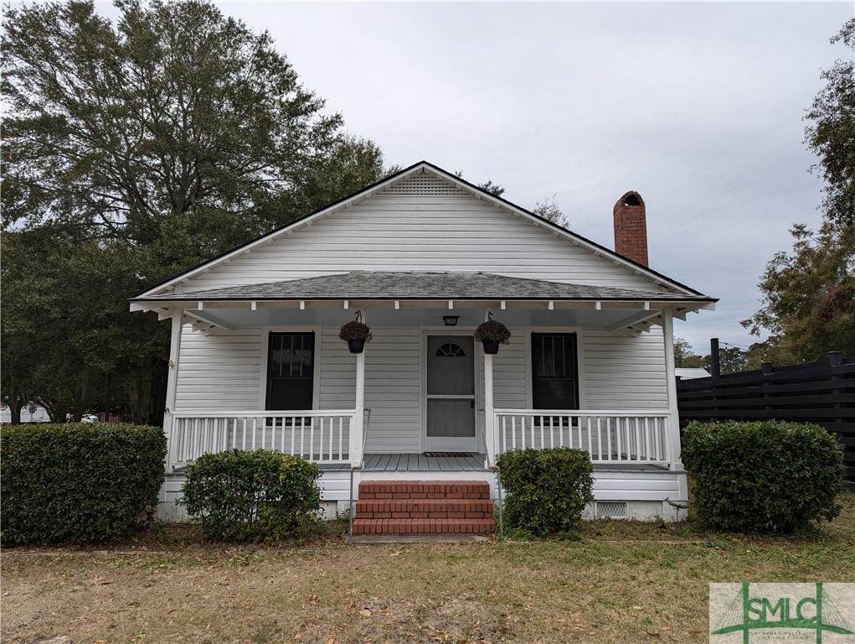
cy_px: 322
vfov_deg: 56.9
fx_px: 593
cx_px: 428
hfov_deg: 71.5
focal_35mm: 24
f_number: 1.85
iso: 47
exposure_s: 1/851
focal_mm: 6.81
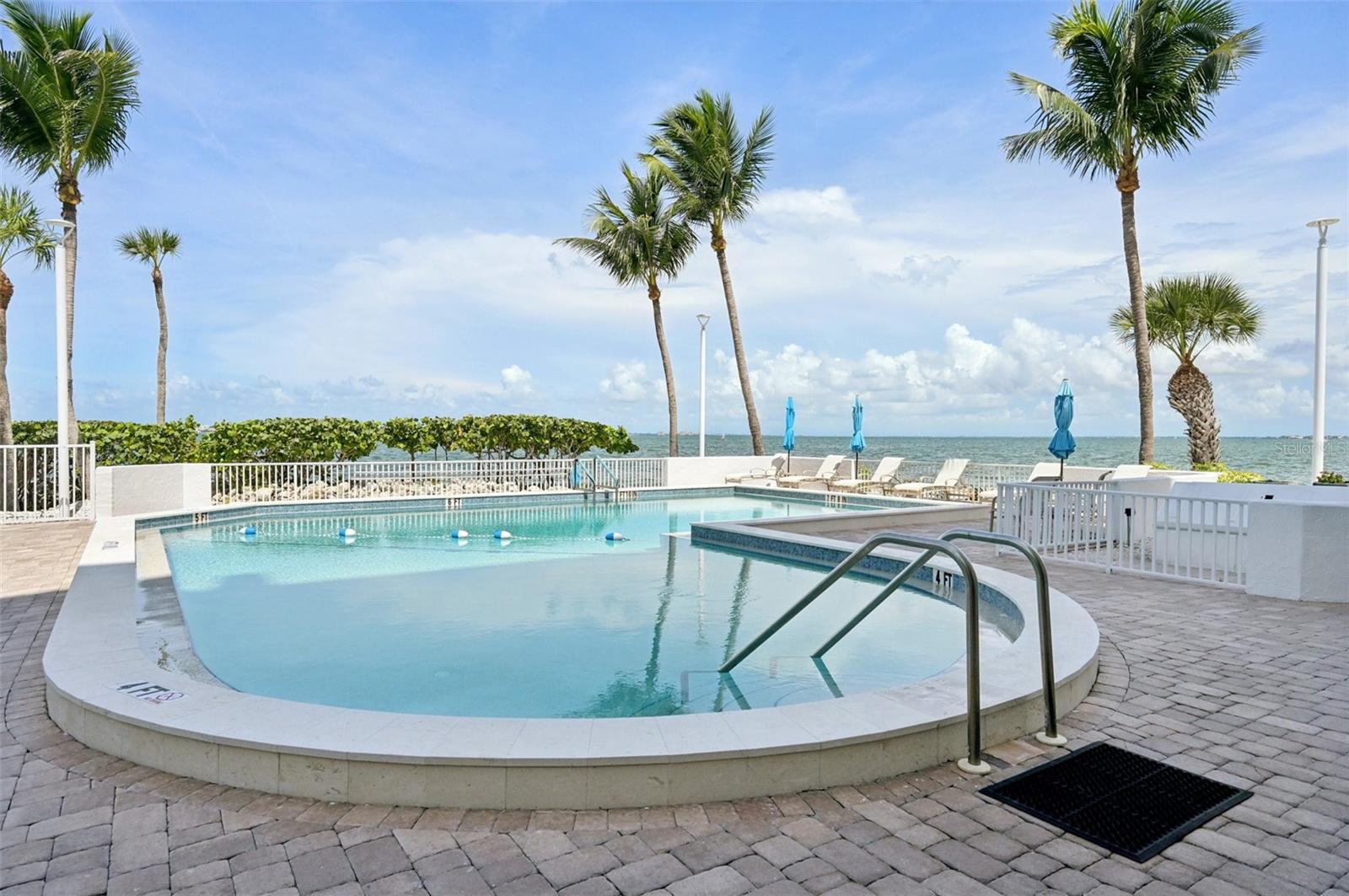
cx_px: 674
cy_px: 448
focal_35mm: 21
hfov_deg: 81.3
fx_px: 786
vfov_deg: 59.4
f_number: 8
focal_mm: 21
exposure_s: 1/2500
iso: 400
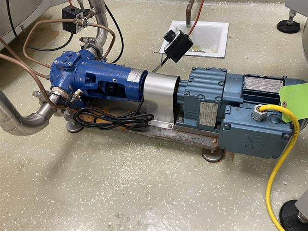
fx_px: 231
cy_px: 116
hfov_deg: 67.3
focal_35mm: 26
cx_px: 154
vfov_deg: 53.0
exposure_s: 1/60
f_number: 1.6
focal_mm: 4.2
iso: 125
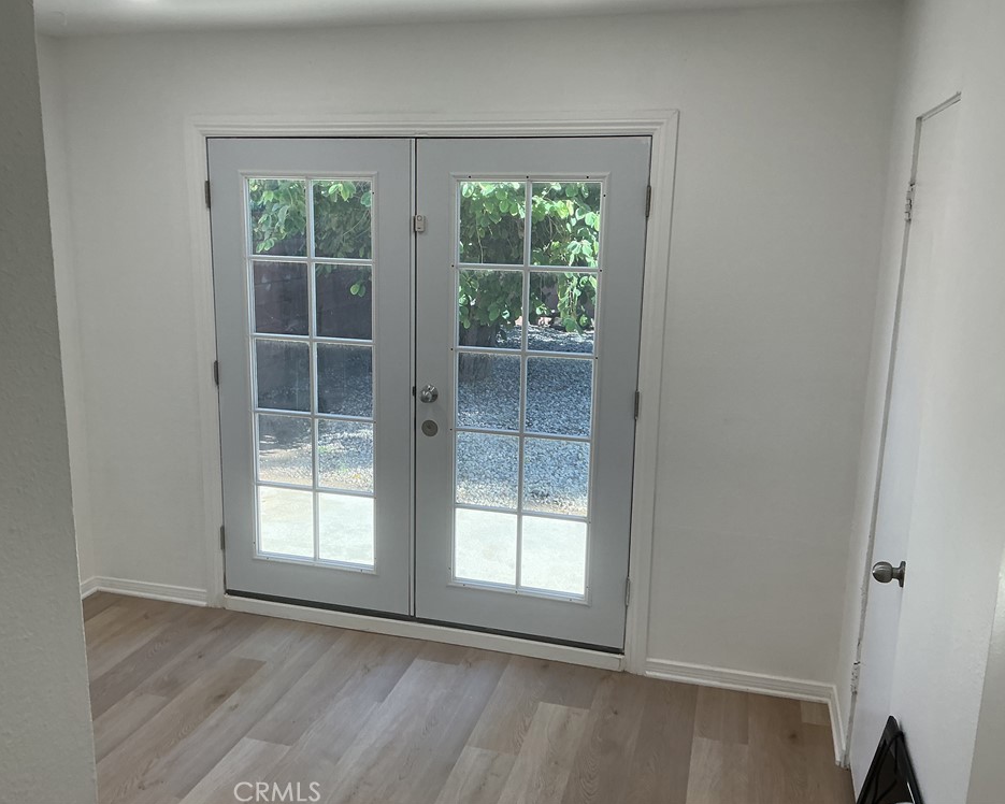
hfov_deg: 57.1
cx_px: 463
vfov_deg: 47.1
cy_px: 394
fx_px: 922
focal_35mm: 31
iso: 32
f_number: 1.8
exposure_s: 1/163
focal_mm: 3
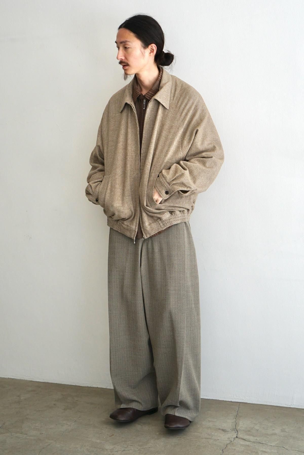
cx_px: 152
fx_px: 519
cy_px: 228
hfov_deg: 32.6
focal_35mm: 41
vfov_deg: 47.4
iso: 400
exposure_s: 1/160
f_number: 4.5
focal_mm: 41
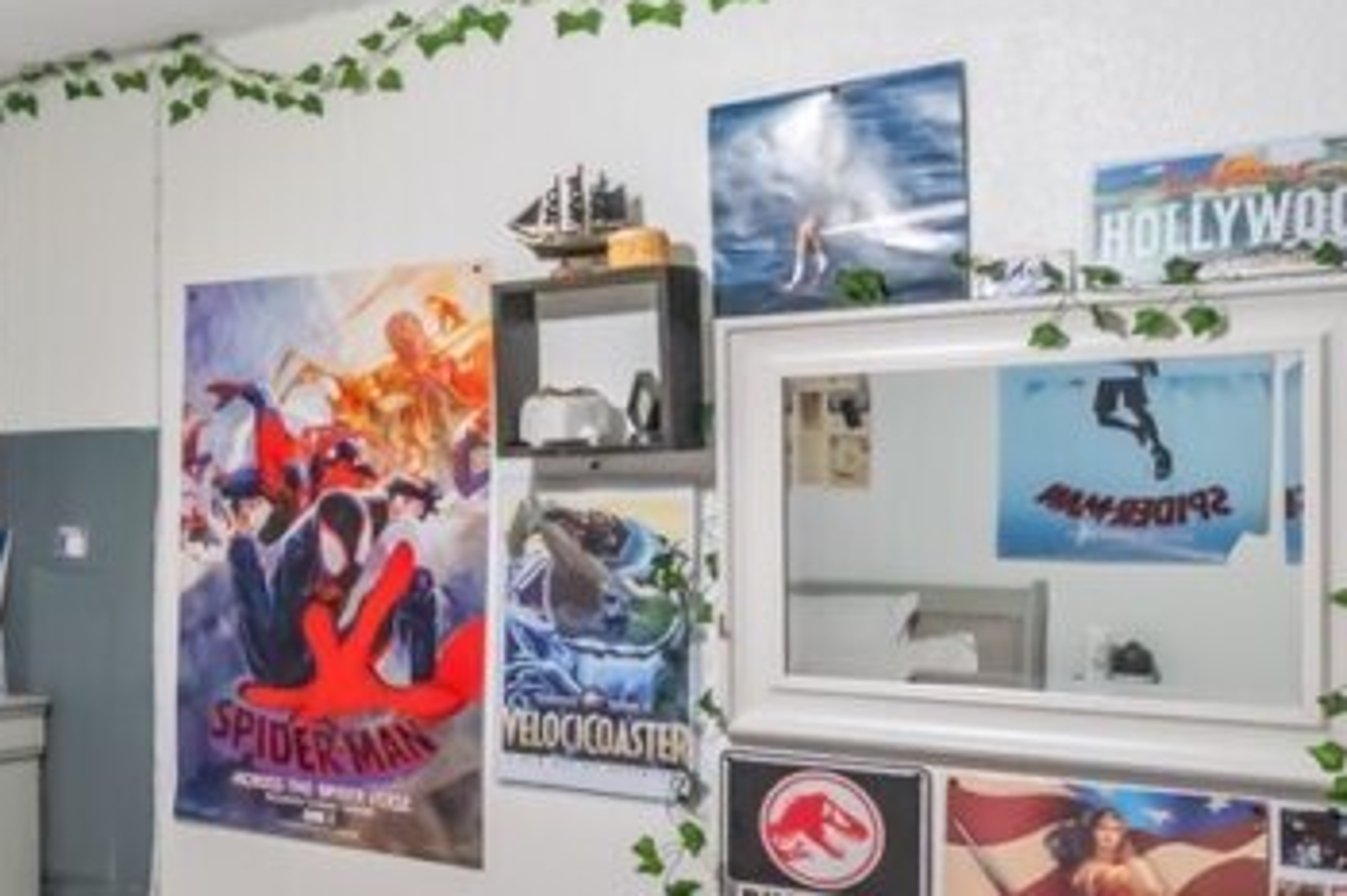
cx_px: -177
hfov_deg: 34.7
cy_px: 663
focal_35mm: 48
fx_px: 1795
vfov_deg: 27.7
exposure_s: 1/30
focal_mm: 12
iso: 6400
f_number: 8
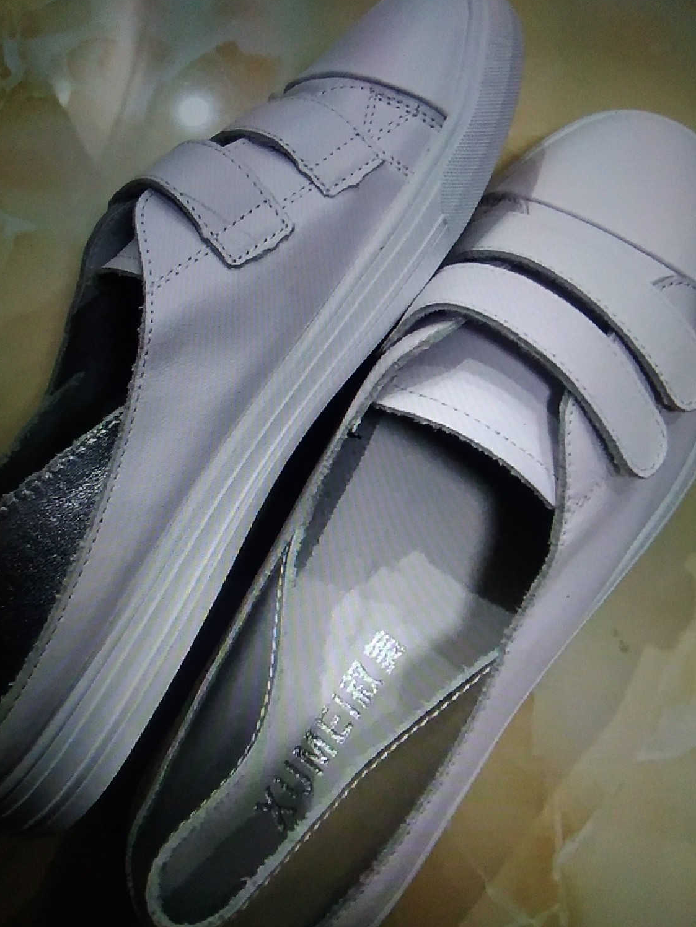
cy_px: 452
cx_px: 344
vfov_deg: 58.3
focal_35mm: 31
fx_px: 831
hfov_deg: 45.4
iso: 132
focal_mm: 2.39
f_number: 2.4
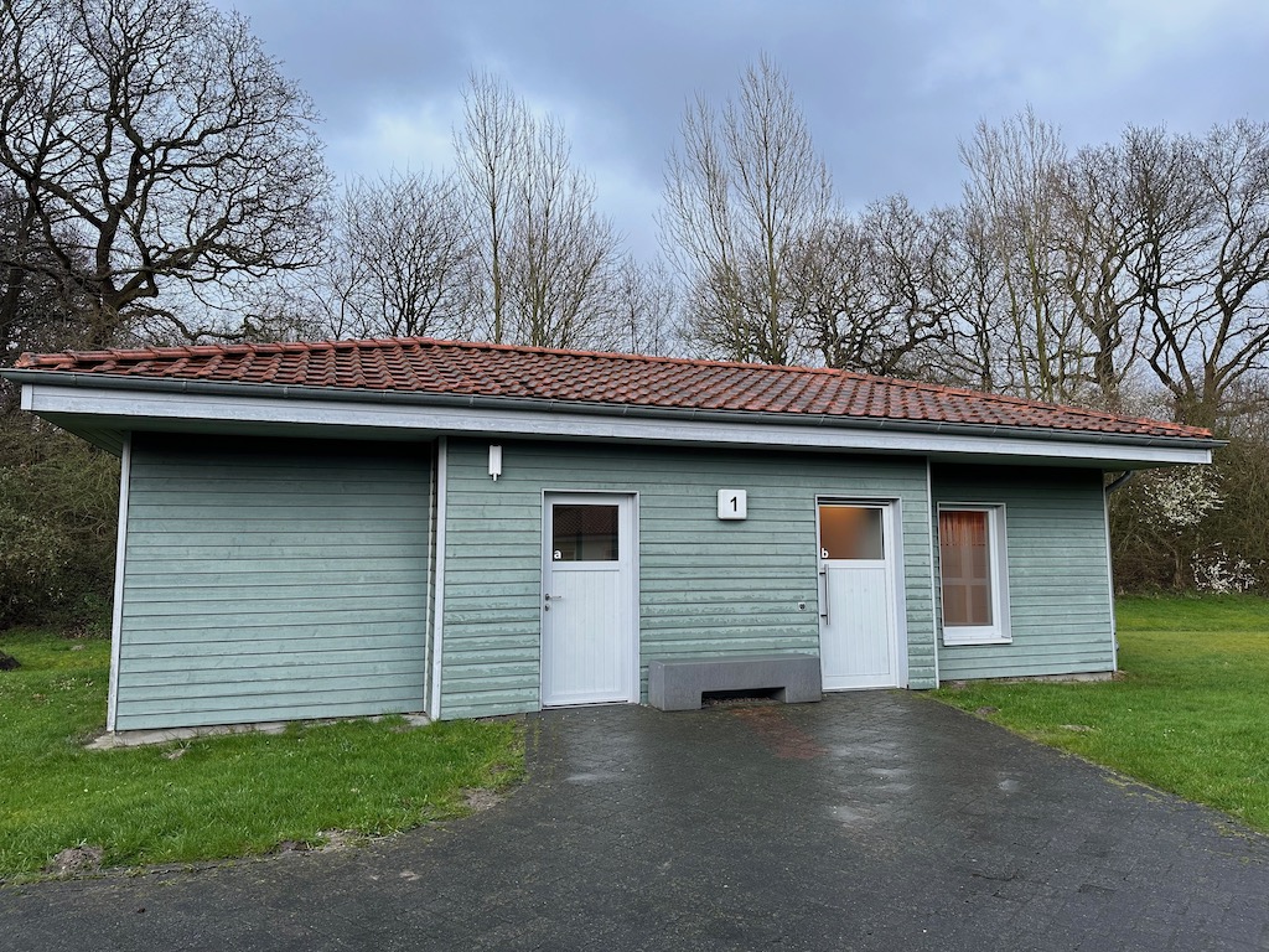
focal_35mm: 24
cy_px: 476
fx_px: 880
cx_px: 634
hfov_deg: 71.6
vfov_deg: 56.8
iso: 100
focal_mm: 6.86
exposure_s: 1/121
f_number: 1.78
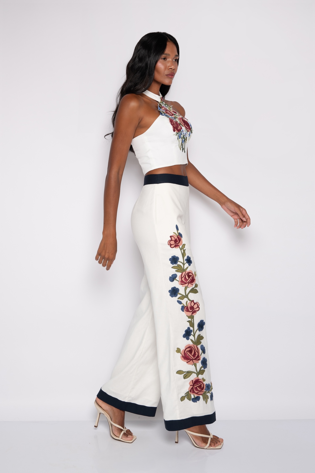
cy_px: 236
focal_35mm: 48
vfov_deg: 41.1
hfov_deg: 28.0
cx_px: 158
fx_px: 631
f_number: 7.1
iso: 200
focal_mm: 48
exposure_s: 1/160
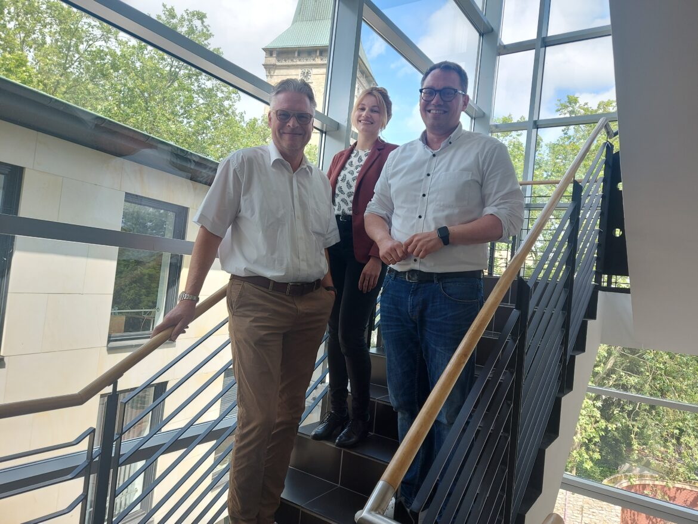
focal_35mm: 24
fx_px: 484
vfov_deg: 56.8
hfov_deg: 71.6
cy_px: 262
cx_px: 349
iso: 32
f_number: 1.8
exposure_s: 1/164
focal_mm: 5.23
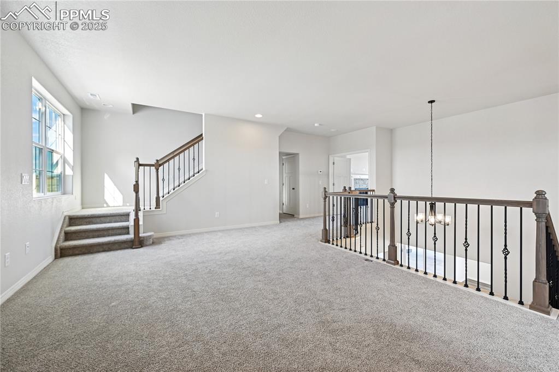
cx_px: 280
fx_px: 217
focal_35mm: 14
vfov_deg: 81.1
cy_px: 186
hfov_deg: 104.3
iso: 320
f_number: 8
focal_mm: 14
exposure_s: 1/50
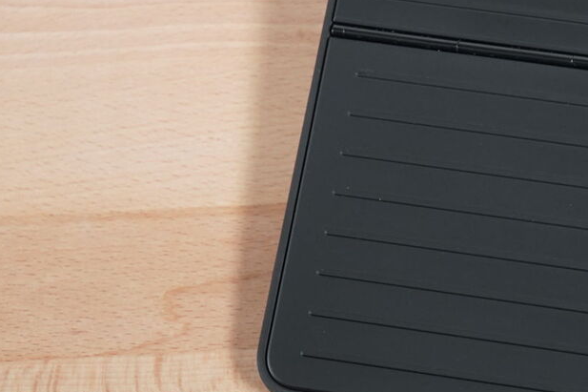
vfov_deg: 10.0
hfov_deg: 13.9
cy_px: 162
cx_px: 909
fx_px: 2237
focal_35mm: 137
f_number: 7.1
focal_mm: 44
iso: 2000
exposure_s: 1/160
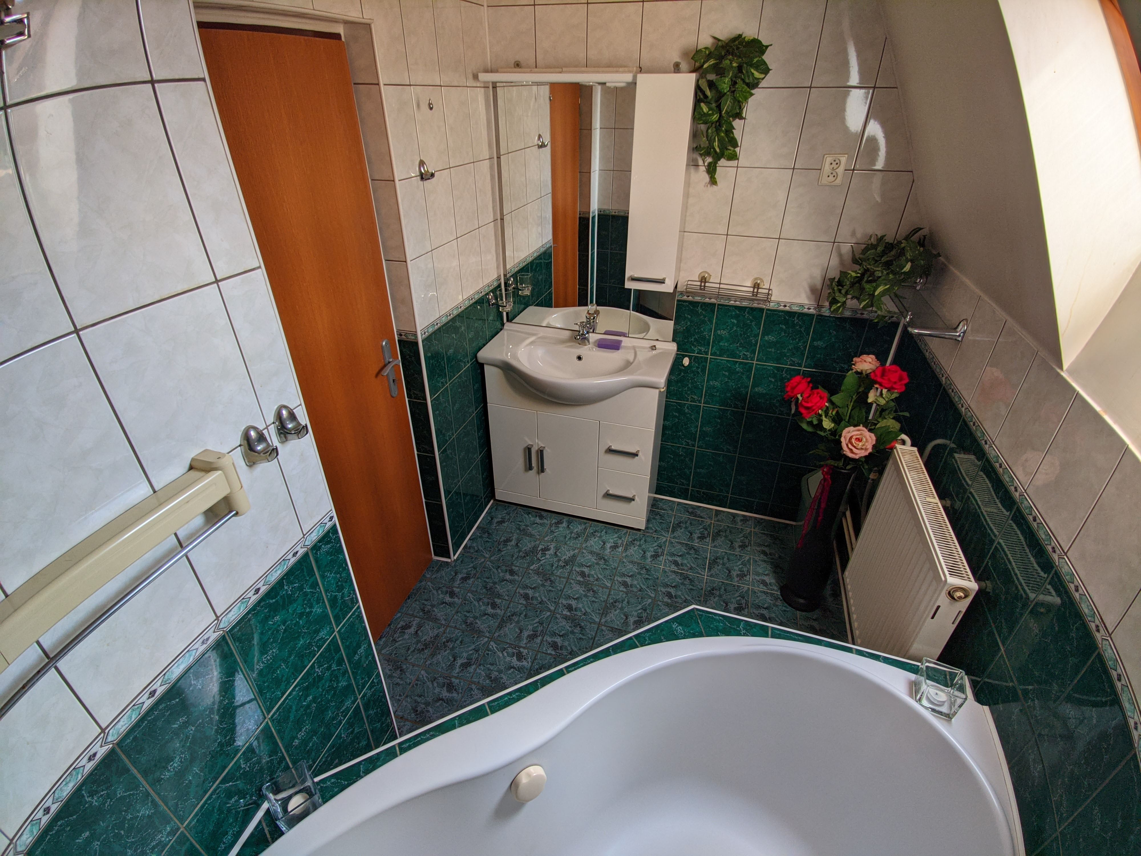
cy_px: 428
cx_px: 570
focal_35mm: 17
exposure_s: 1/100
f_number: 2.2
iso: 170
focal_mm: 2.25
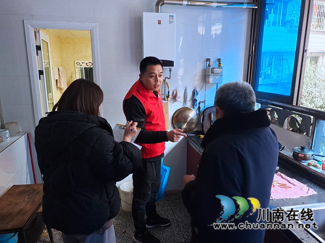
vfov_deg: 61.1
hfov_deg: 76.4
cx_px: 162
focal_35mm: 22
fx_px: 207
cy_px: 122
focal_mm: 4.71
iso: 63
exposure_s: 1/33
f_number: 1.79
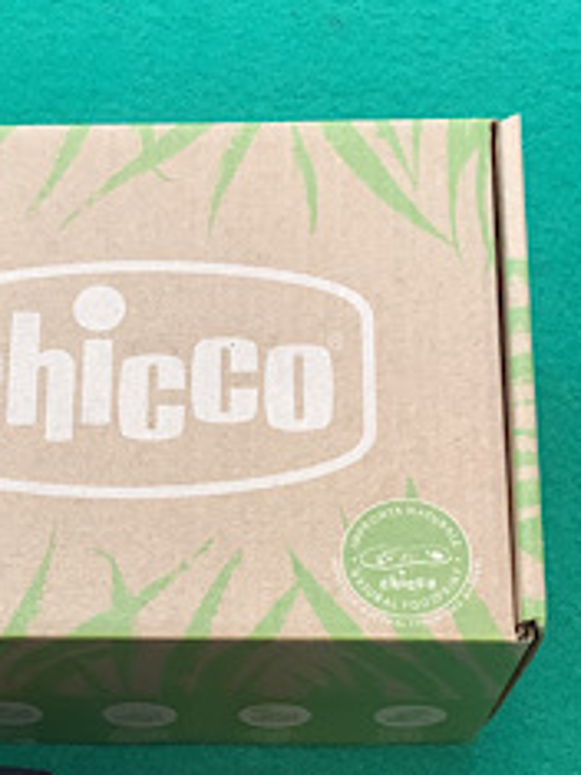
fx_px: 1478
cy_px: 640
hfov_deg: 22.0
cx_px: 134
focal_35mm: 66
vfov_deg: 28.7
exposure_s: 1/50
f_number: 2.4
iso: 80
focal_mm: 3.3
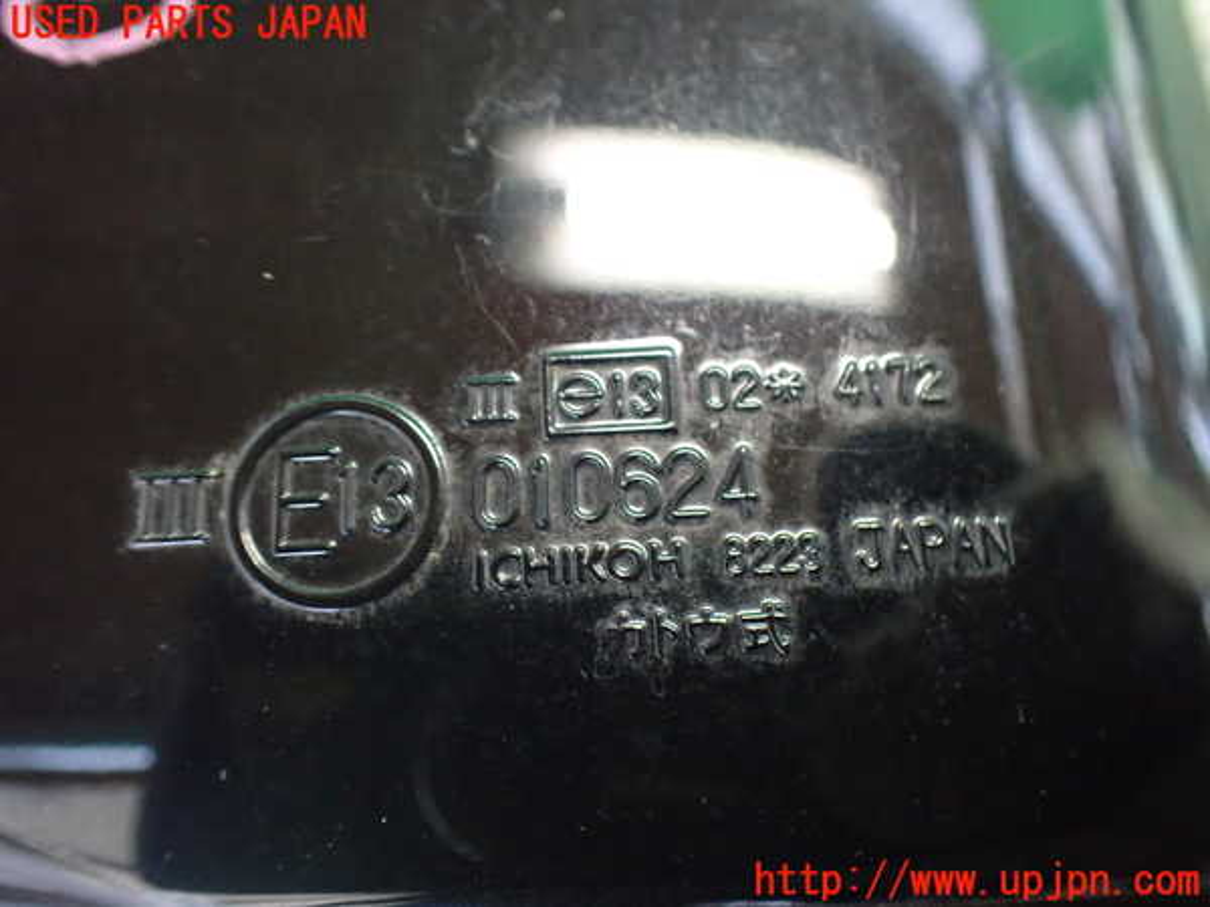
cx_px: 605
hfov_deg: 60.0
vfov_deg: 46.8
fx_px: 1049
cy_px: 454
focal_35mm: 30
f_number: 2.3
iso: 1000
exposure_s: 1/30
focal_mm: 5.4
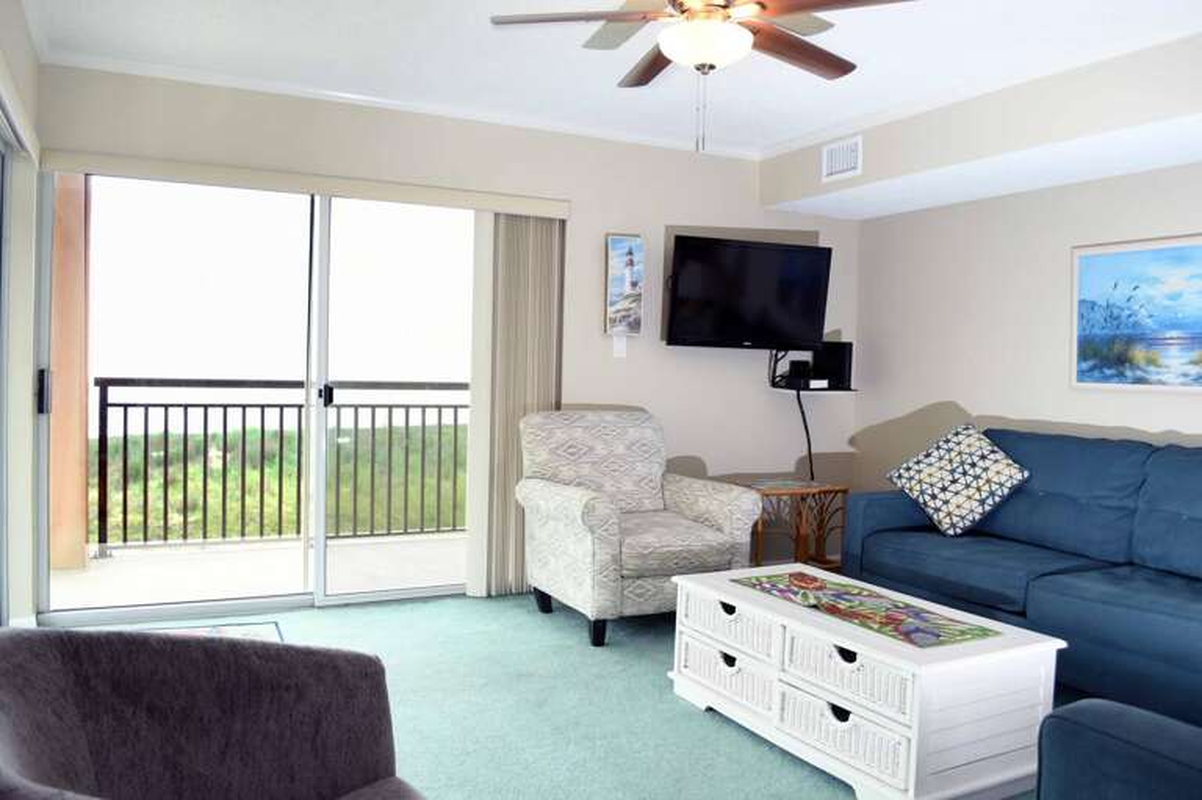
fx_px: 901
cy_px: 400
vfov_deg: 47.9
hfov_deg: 67.4
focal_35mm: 27
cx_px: 601
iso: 360
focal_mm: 18
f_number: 4
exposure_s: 1/125
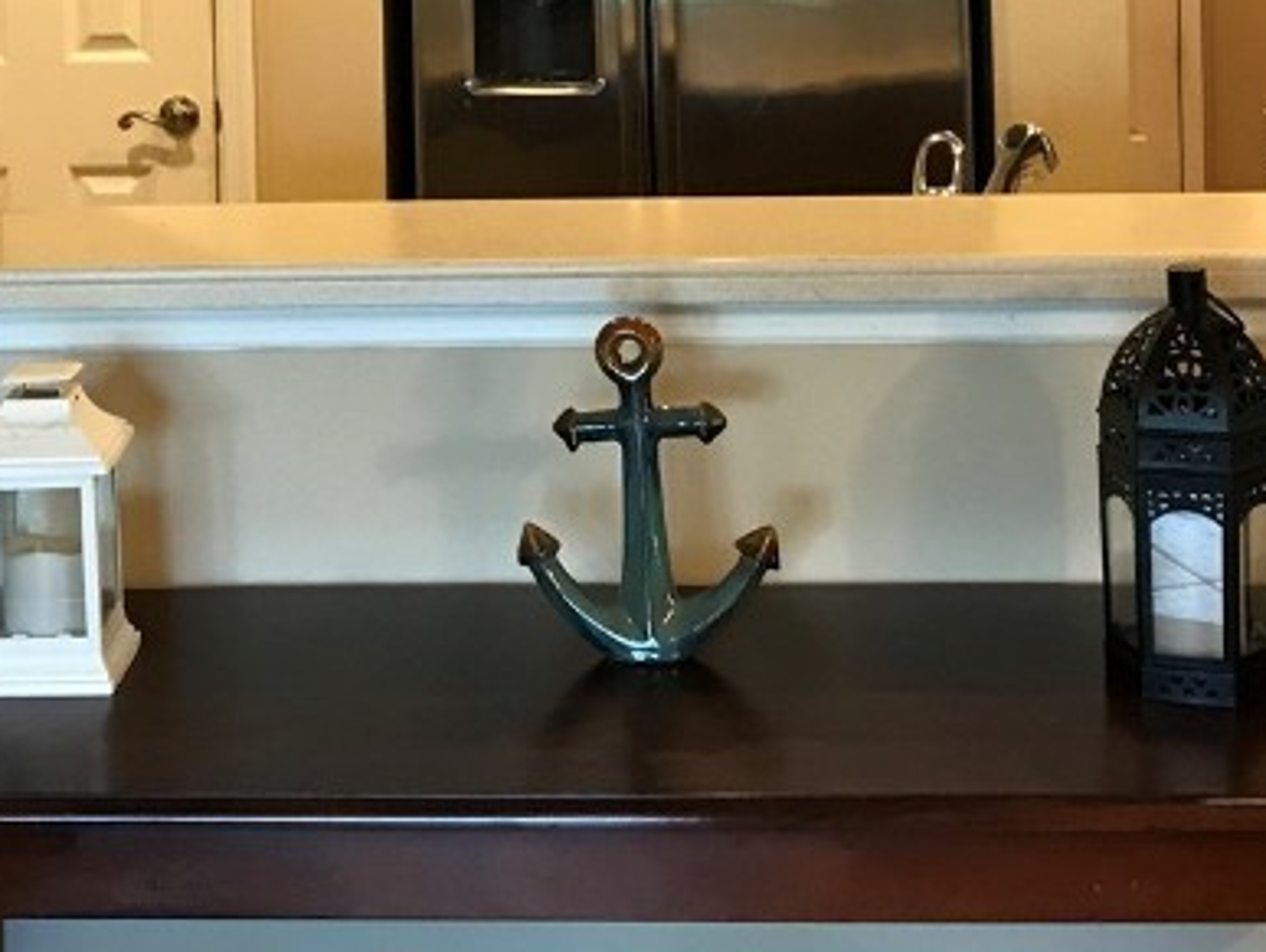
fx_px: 2709
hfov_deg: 26.3
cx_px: 527
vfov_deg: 19.0
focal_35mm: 74
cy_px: -141
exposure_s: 1/15
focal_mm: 3.99
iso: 50
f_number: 1.8
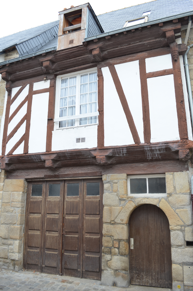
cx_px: 96
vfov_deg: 67.5
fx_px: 218
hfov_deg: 47.7
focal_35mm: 27
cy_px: 146
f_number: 5.6
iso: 200
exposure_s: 1/125
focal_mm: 18
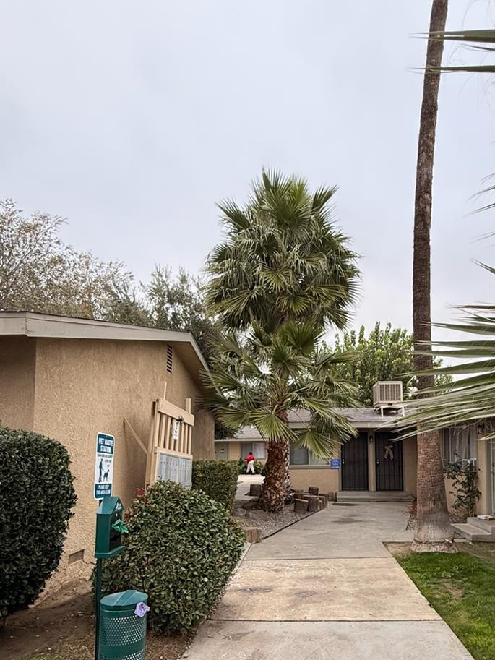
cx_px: 297
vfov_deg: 72.0
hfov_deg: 58.4
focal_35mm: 23
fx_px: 438
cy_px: 432
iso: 50
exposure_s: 1/388
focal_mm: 2.22
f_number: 2.2
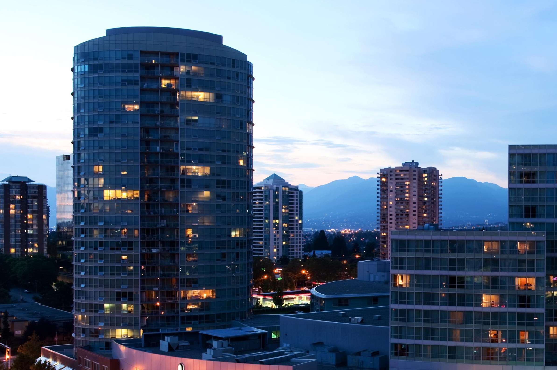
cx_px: 445
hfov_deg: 38.2
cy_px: 291
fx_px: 773
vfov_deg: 26.5
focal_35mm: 50
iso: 200
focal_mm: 31
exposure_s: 1.6
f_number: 8
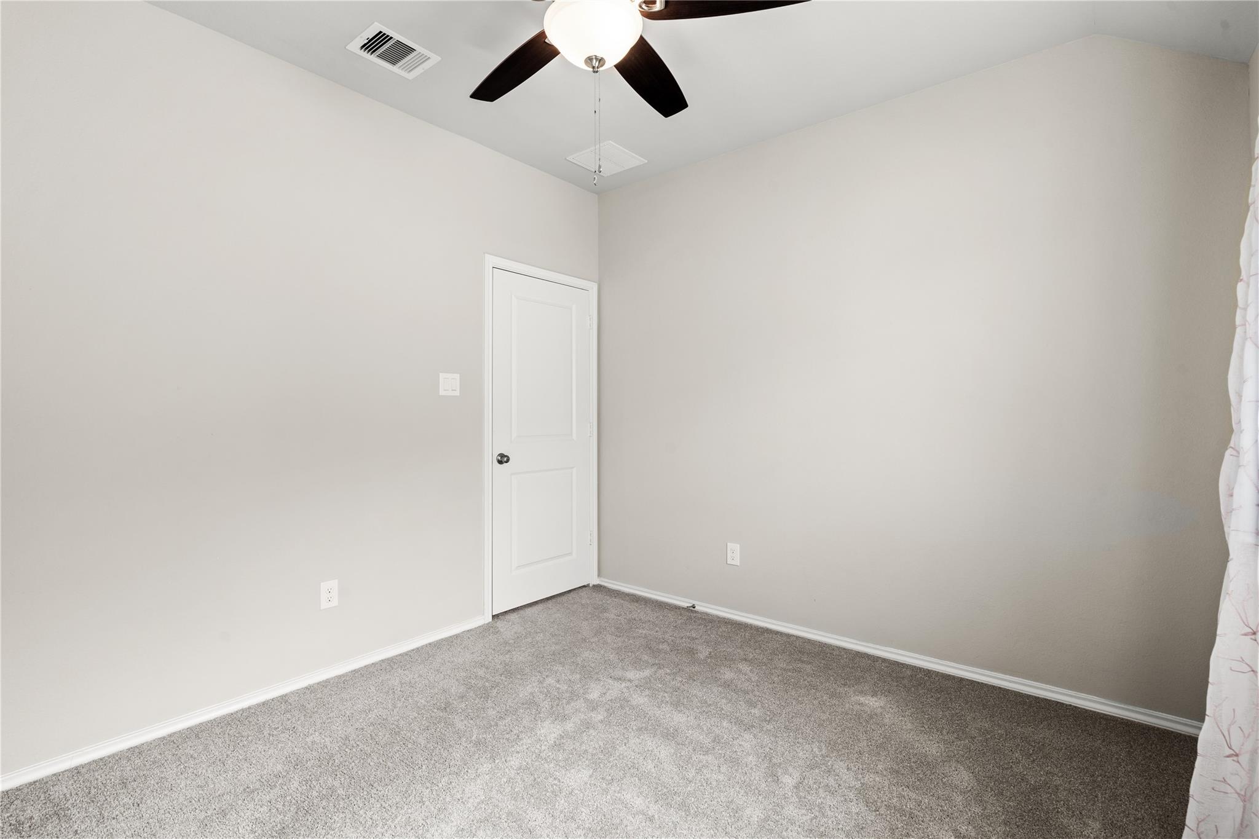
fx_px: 559
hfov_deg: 96.7
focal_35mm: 16
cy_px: 420
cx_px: 630
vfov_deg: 73.7
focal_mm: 16
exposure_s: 1/1.67
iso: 200
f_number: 9
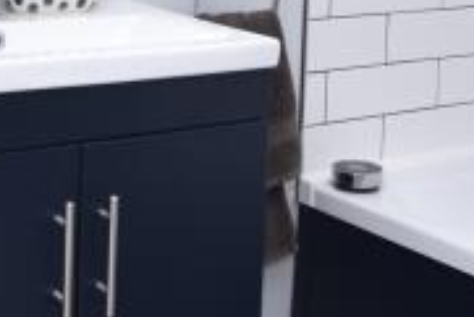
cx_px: 173
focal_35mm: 85
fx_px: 1120
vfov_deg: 15.1
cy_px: -127
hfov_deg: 23.8
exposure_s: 1/160
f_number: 5
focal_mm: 10
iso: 100
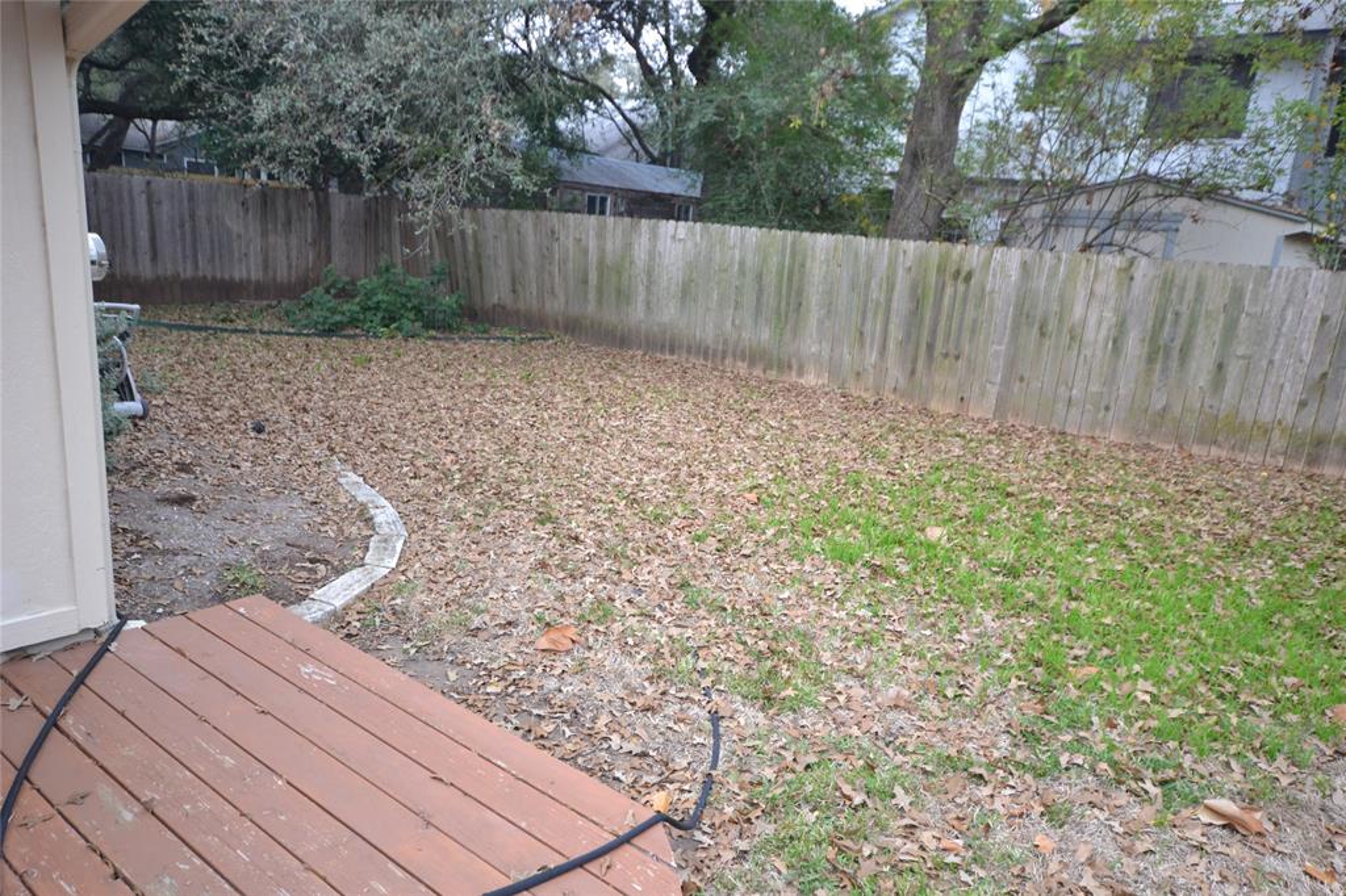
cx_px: 673
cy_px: 448
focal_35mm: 24
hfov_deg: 73.8
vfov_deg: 53.1
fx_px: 897
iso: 900
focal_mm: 16
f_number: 5
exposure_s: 1/60
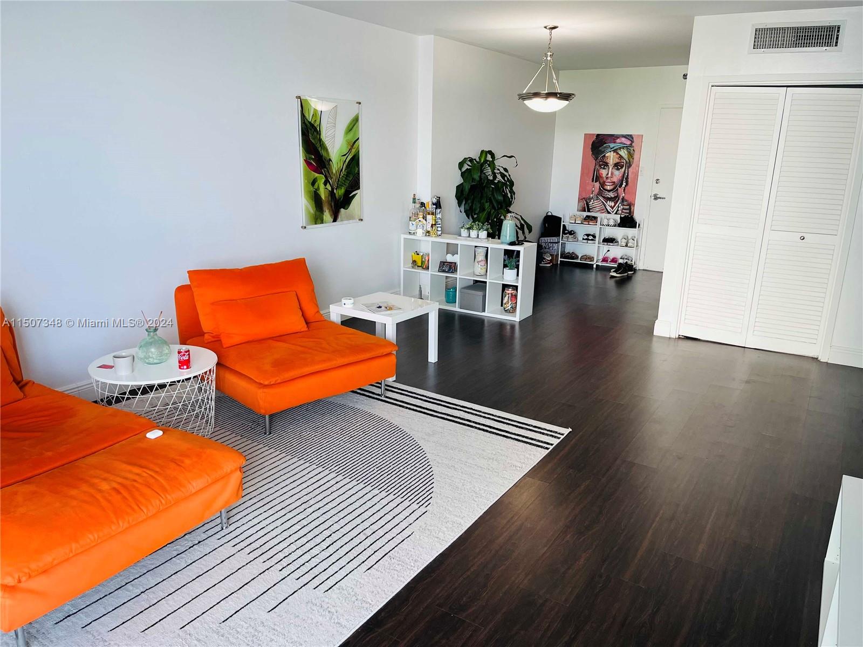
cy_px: 324
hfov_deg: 67.3
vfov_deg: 53.1
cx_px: 432
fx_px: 648
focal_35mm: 26
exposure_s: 1/120
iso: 80
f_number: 1.6
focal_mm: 5.1
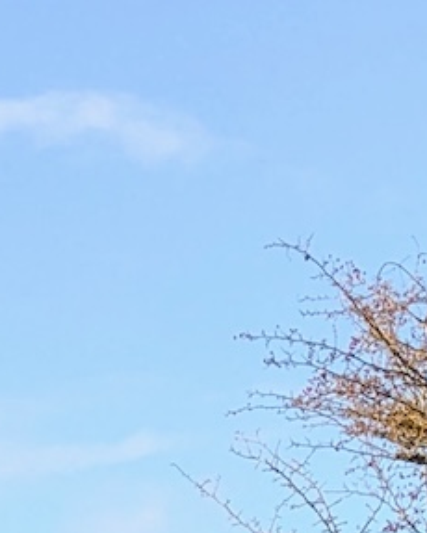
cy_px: 1302
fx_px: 2683
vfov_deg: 9.9
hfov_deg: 9.1
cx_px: 80
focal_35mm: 170
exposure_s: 1/846
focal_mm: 5.43
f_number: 1.89
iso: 46
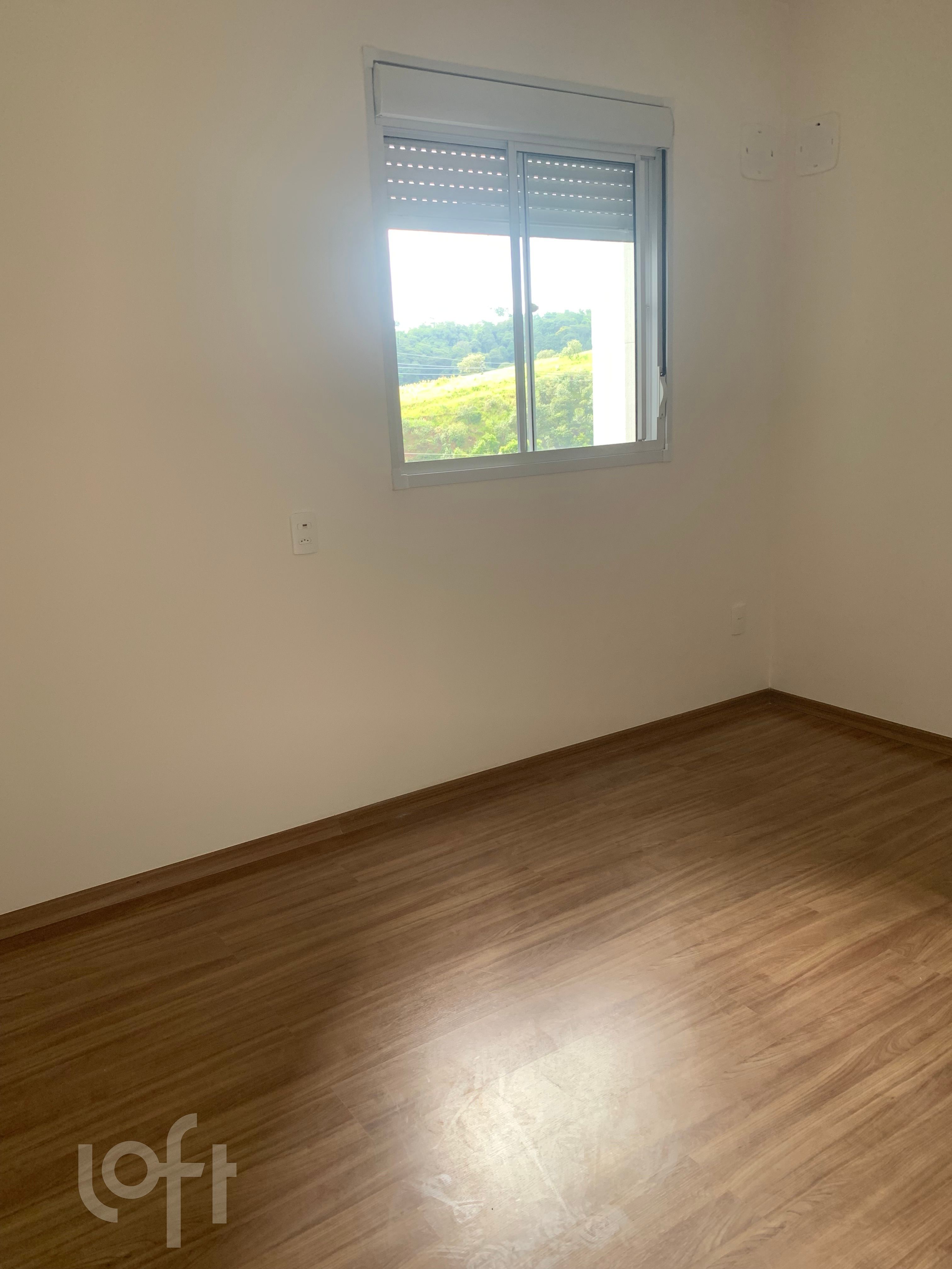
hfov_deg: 53.1
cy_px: 634
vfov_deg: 67.3
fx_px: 953
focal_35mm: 26
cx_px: 476
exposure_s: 1/121
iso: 80
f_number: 1.8
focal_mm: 4.25
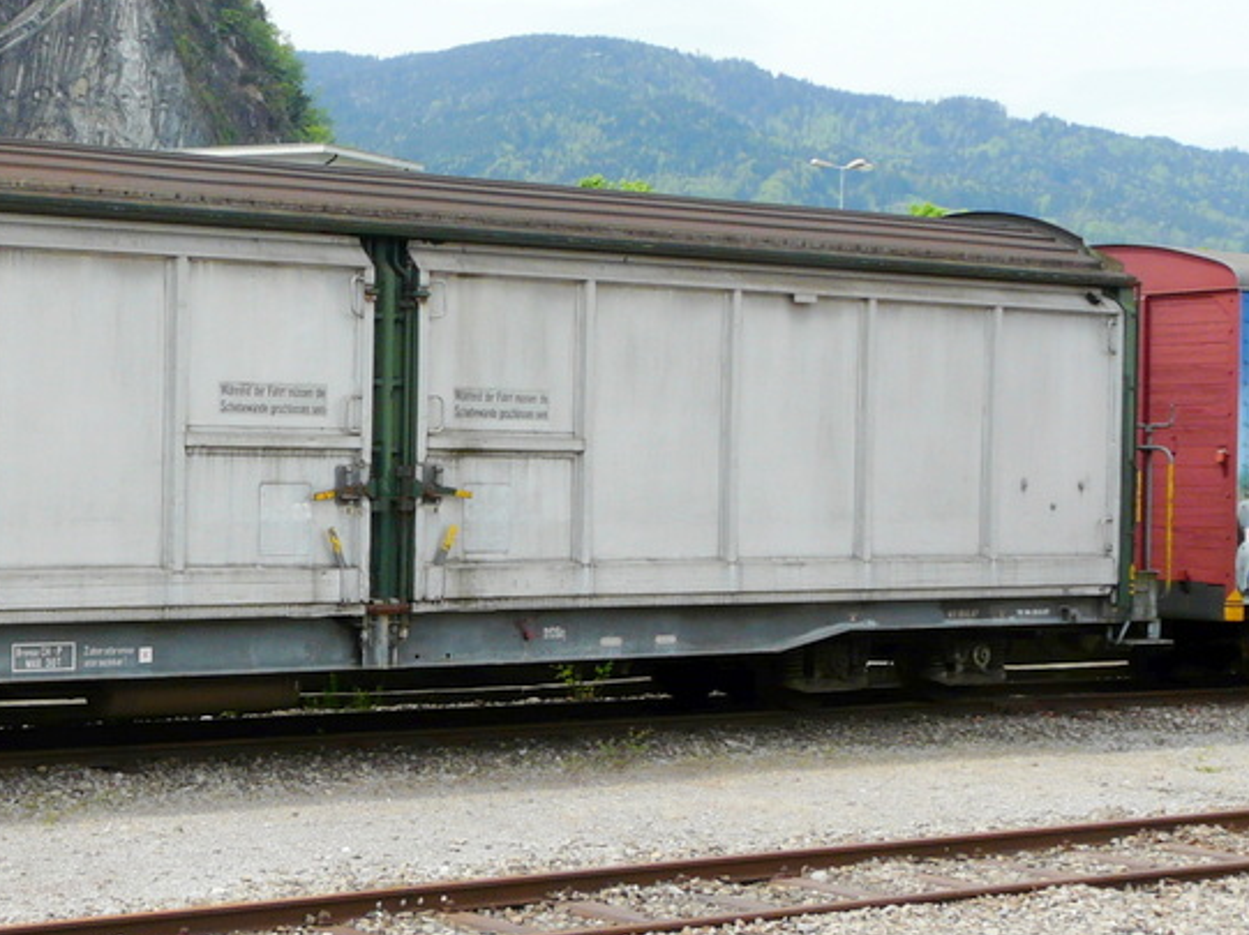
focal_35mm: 74
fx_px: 2668
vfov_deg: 19.9
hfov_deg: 25.5
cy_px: 522
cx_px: 127
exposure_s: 1/400
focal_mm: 6.5
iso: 100
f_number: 5
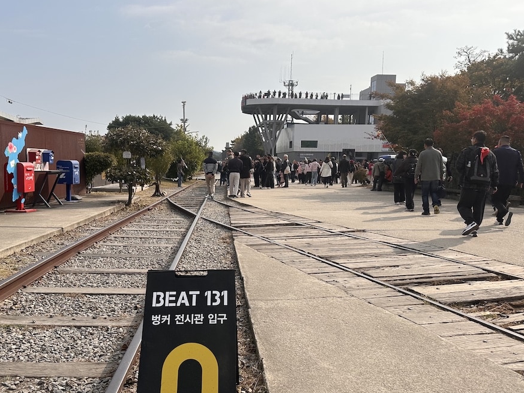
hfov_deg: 55.2
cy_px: 219
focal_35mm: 33
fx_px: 500
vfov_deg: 42.9
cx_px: 230
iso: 80
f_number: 1.78
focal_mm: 6.86
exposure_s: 1/7042
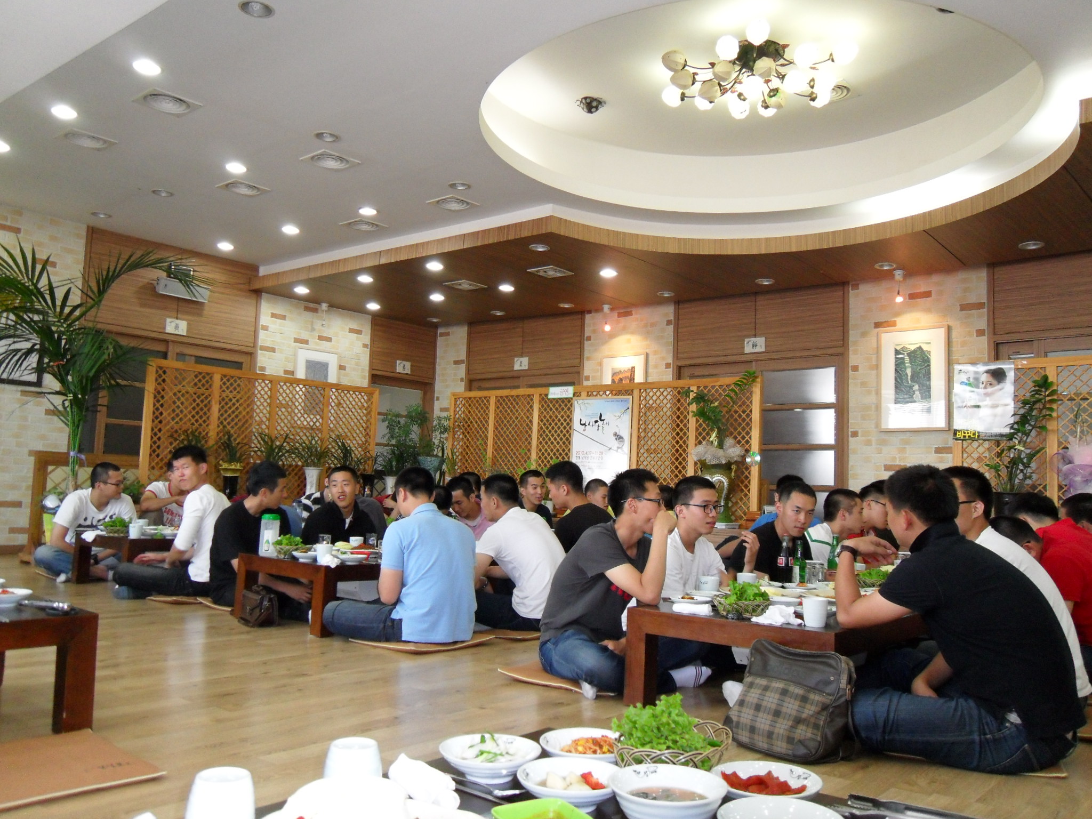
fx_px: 883
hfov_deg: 63.4
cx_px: 546
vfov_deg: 49.7
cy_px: 410
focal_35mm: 28
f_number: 3.4
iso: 240
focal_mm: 5
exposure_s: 1/45
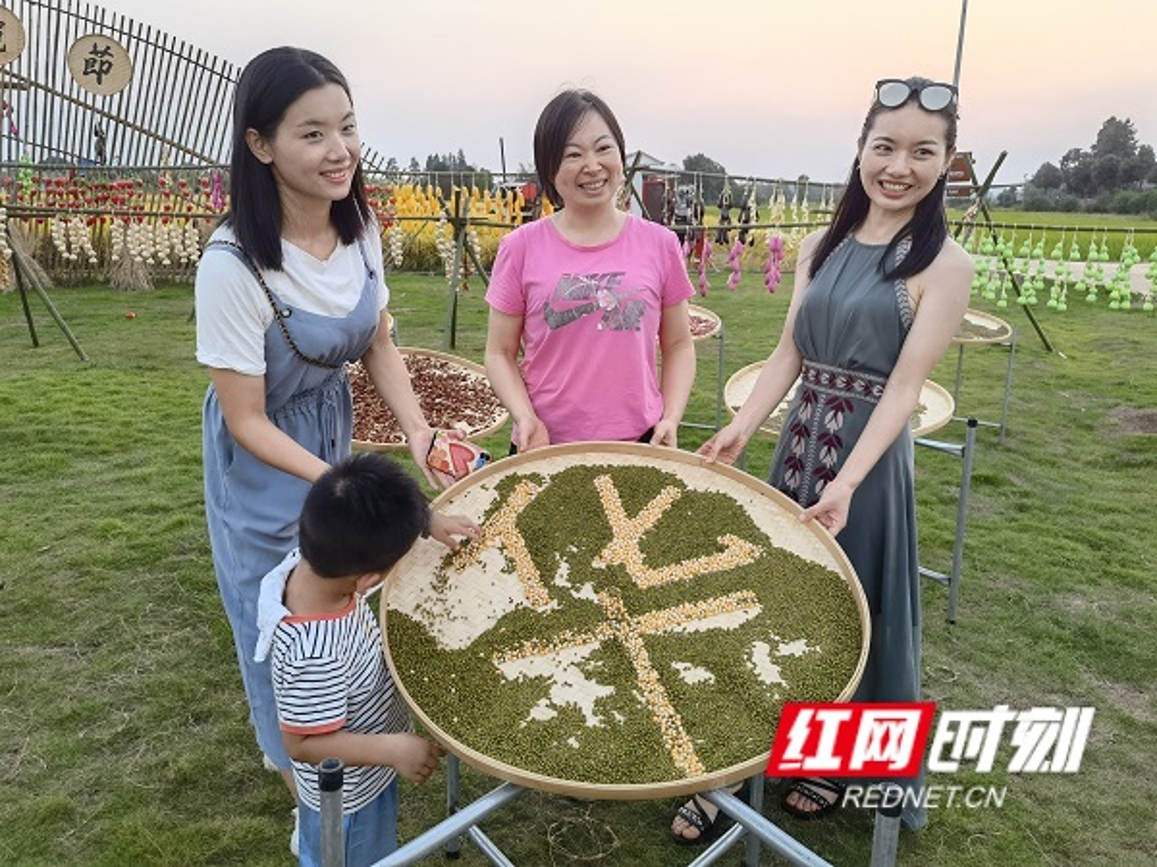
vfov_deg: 51.4
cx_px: 578
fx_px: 902
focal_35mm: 27
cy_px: 434
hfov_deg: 65.3
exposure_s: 1/100
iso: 64
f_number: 1.9
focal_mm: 6.67
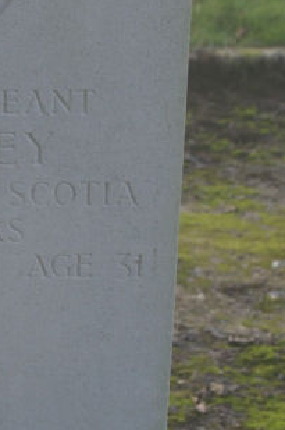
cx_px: -81
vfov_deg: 13.4
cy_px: 246
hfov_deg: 8.8
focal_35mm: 153
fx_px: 1828
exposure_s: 1/200
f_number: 7.1
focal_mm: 35
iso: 200
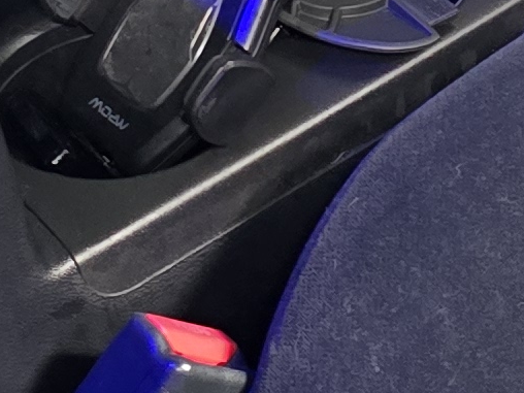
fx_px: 2740
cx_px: 582
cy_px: -585
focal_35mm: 181
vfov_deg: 7.6
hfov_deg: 10.8
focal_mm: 6.3
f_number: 1.7
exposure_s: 1/15
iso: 1250
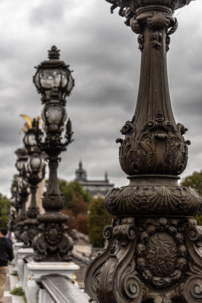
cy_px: 152
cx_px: 101
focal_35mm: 75
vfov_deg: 27.0
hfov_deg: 18.2
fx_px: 631
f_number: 2.8
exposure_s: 1/320
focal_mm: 50
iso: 100
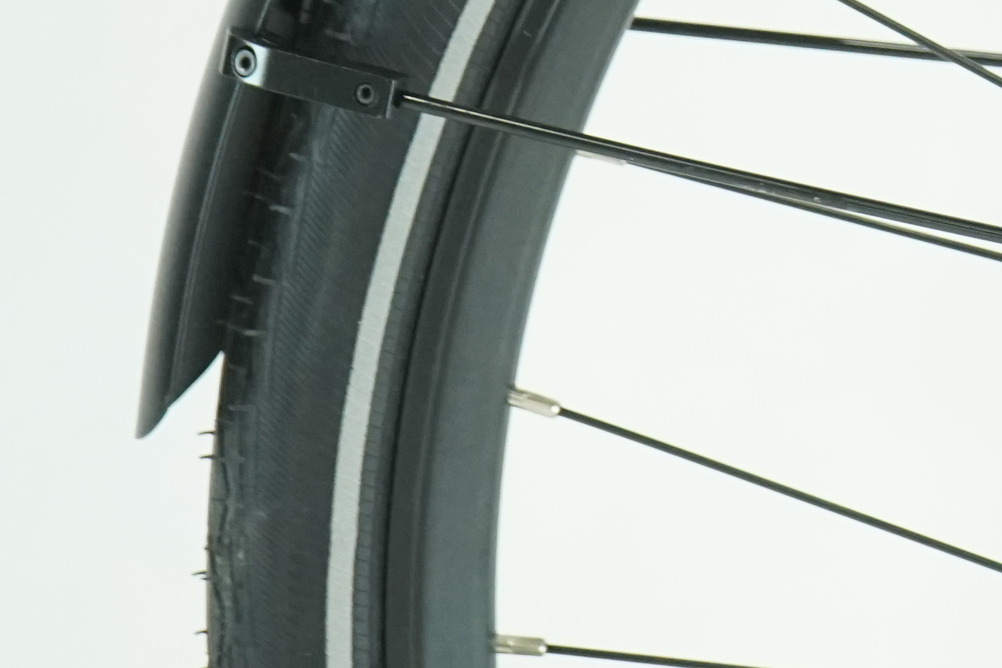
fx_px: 5872
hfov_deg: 9.4
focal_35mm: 211
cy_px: -348
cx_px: 1677
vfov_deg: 6.4
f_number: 5.6
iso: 2500
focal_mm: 54
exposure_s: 1/200
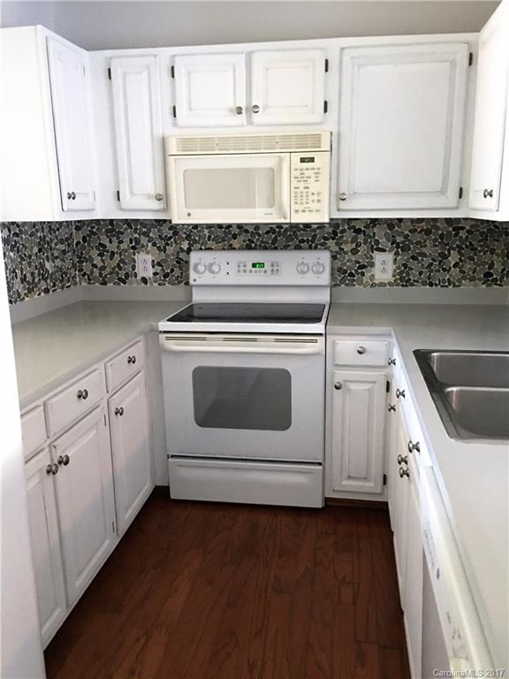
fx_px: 569
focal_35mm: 29
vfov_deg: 61.7
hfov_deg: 48.2
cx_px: 254
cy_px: 340
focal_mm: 4.15
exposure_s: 1/4
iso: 64
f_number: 2.2
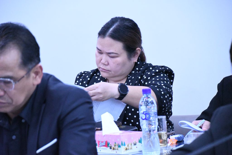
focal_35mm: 240
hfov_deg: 8.6
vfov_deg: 5.7
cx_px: 116
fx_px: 1547
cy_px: 78
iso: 18000
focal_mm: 160
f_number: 6
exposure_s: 1/250
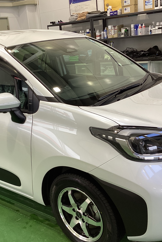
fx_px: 297
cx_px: 61
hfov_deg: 30.4
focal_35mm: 44
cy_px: 122
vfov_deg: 44.5
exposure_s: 1/120
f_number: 2.4
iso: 80
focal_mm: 3.3
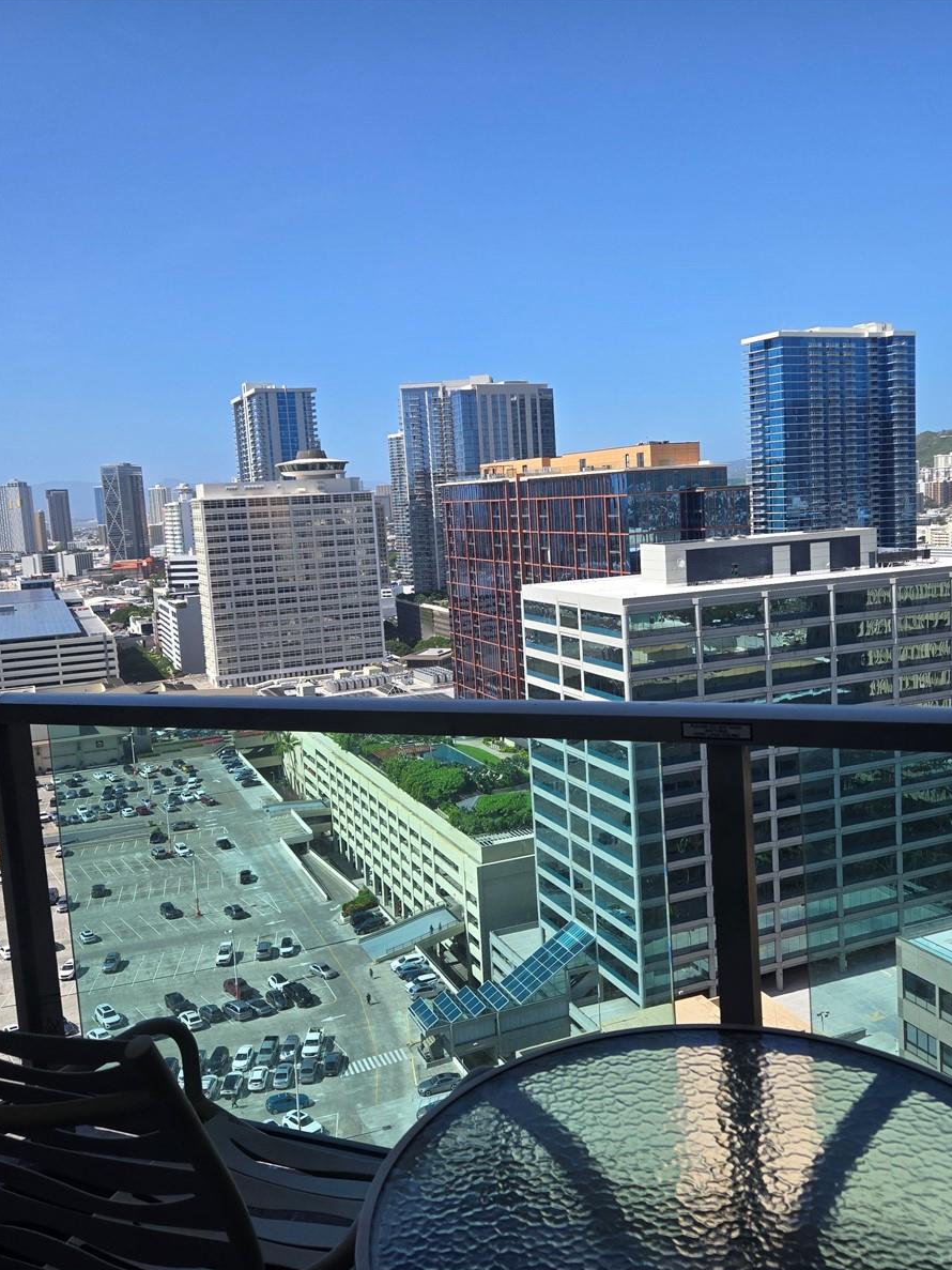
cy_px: 637
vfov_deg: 58.4
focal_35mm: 31
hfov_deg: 45.2
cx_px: 561
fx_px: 1137
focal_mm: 5.4
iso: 80
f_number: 1.8
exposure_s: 1/2384
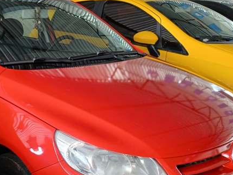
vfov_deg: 29.6
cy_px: 141
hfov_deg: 38.6
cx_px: 57
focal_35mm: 48
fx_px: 323
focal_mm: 3.98
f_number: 1.8
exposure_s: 1/60
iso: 100
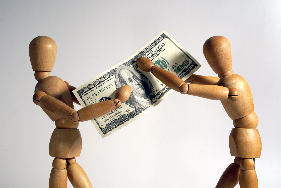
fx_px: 586
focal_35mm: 75
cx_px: 140
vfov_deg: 18.2
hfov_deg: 27.0
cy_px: 94
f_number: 13
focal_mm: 50
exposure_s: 1/20
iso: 100
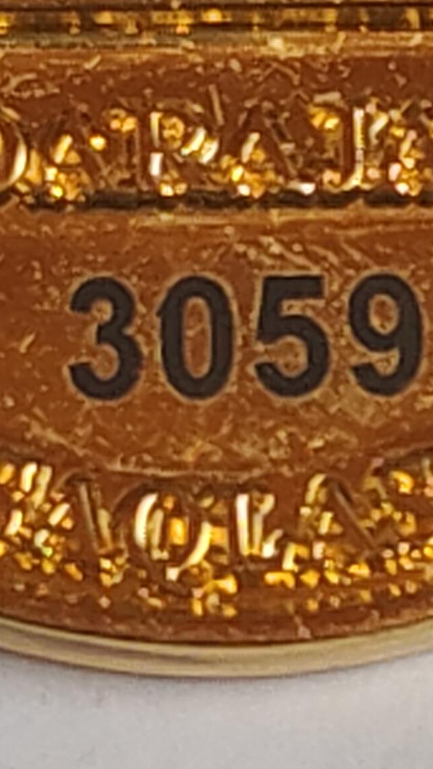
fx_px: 7204
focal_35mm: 353
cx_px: 223
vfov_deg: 6.1
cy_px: 469
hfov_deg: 3.4
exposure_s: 1/100
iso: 100
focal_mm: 5.52
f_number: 1.95
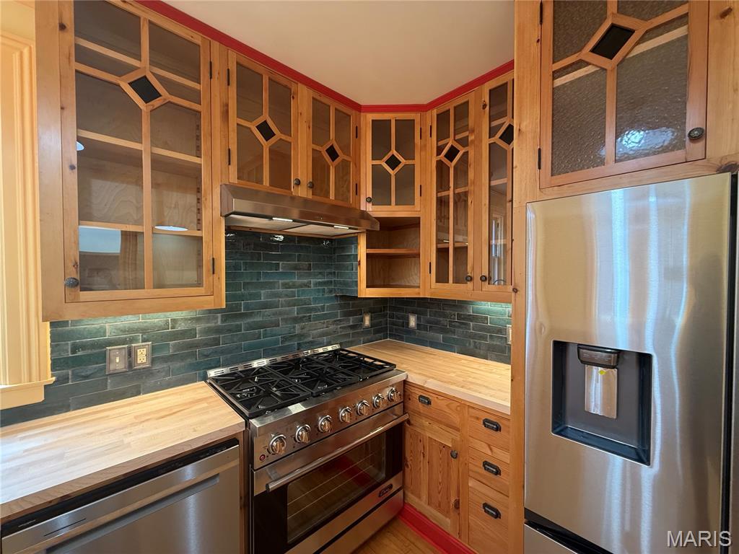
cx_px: 370
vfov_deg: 85.7
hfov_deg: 102.1
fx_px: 299
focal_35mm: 14
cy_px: 277
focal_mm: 2.22
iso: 160
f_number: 2.2
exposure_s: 1/60
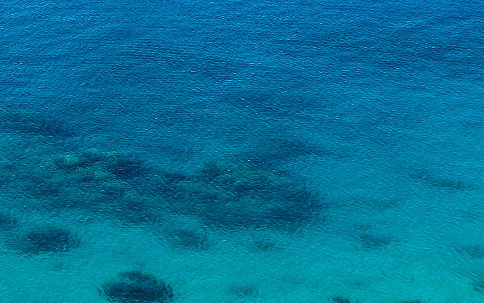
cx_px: -31
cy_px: 229
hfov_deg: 16.3
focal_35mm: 125
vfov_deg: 10.5
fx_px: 1649
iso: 100
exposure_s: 1/500
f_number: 6.3
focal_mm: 10.26
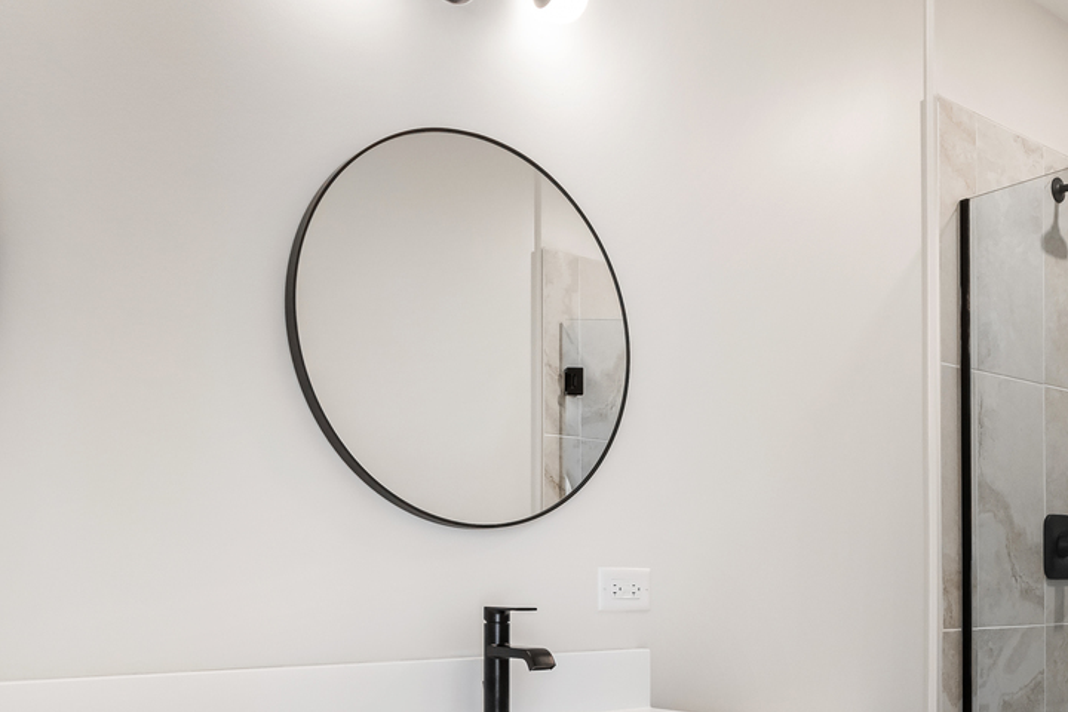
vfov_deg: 35.5
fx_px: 1068
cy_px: 587
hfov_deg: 52.9
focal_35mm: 36
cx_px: 620
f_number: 9
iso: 320
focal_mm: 11
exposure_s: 1/125
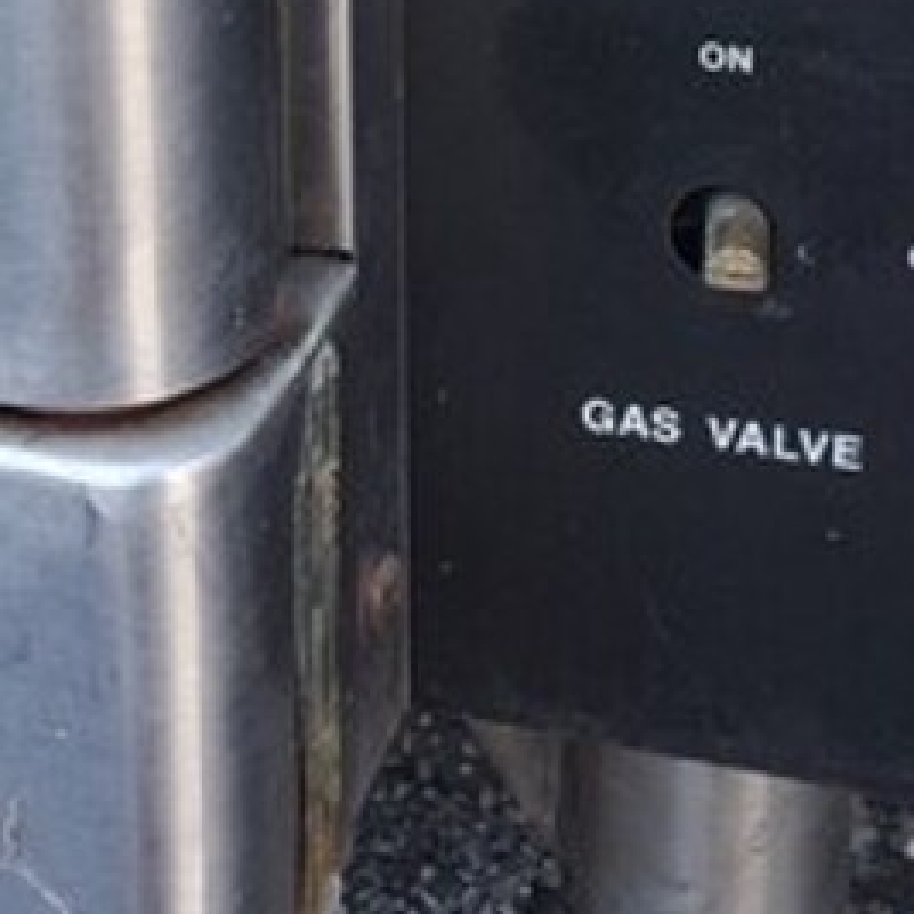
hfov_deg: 24.6
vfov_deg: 22.1
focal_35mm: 70
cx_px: 387
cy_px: -272
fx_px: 2091
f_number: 2.4
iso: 160
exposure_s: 1/120
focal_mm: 4.3
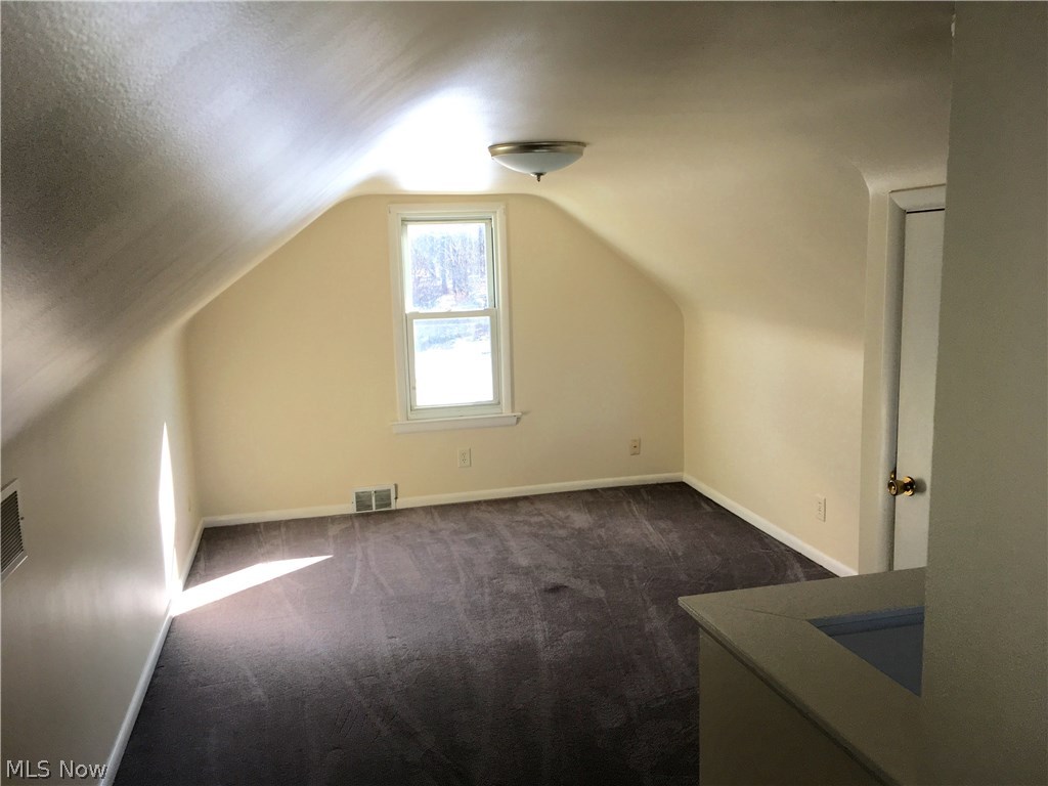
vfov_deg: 48.2
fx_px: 878
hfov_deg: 61.7
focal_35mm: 29
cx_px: 524
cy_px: 393
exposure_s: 1/120
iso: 40
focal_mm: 4.15
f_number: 2.2
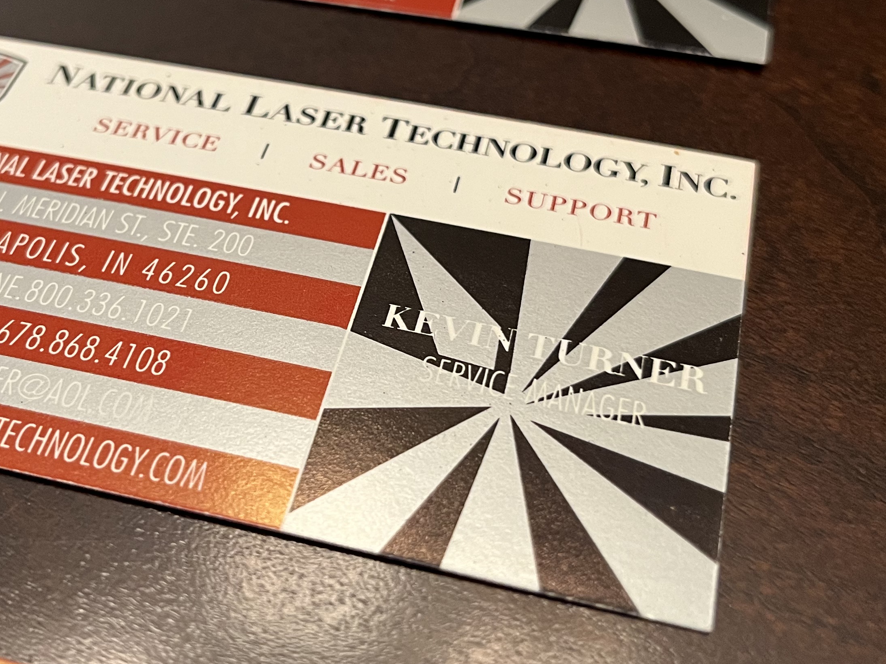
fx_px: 1229
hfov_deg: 39.4
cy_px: 246
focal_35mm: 48
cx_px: 337
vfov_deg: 30.1
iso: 320
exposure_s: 1/60
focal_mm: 5.1
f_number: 1.6
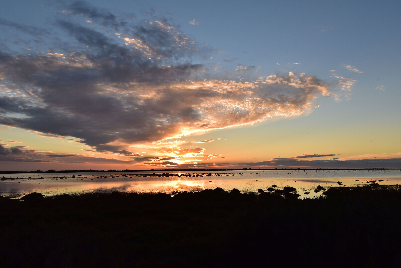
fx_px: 334
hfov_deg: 61.9
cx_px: 200
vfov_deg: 43.6
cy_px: 134
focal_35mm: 30
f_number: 10
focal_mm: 30
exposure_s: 1/640
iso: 800
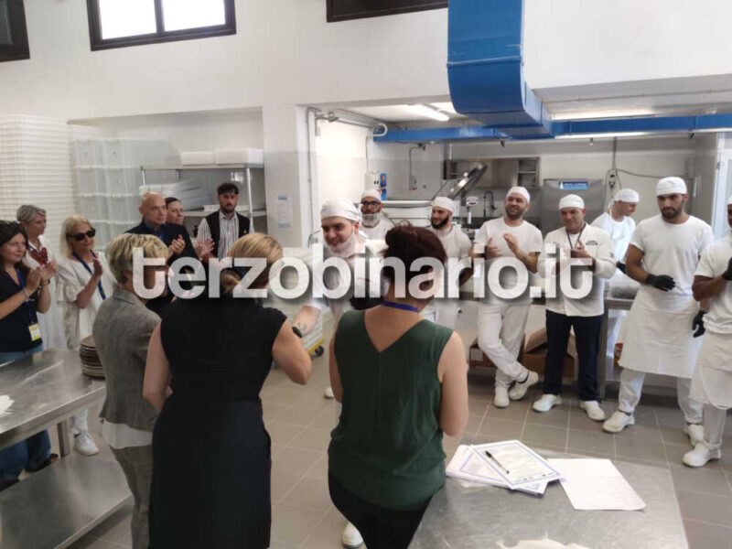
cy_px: 274
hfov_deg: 71.6
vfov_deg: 56.8
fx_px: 508
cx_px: 366
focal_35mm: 24
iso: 800
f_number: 1.69
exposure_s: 1/227
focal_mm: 6.72
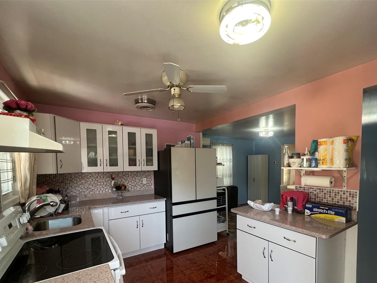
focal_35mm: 16
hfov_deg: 94.5
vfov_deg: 76.9
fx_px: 174
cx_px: 194
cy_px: 174
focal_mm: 1.57
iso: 200
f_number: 1.8
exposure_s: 1/120
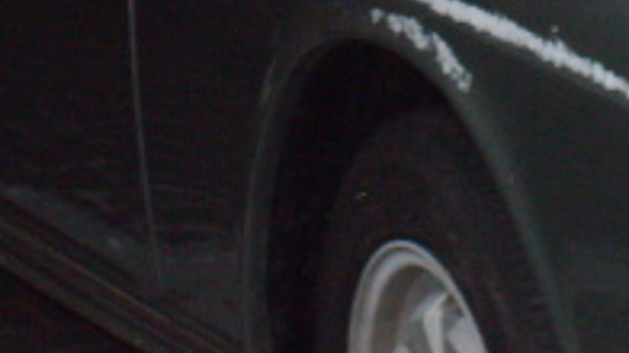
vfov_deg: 3.2
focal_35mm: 374
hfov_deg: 5.8
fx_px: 6234
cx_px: 558
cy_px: -228
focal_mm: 17.4
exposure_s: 1/60
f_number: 4.9
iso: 180
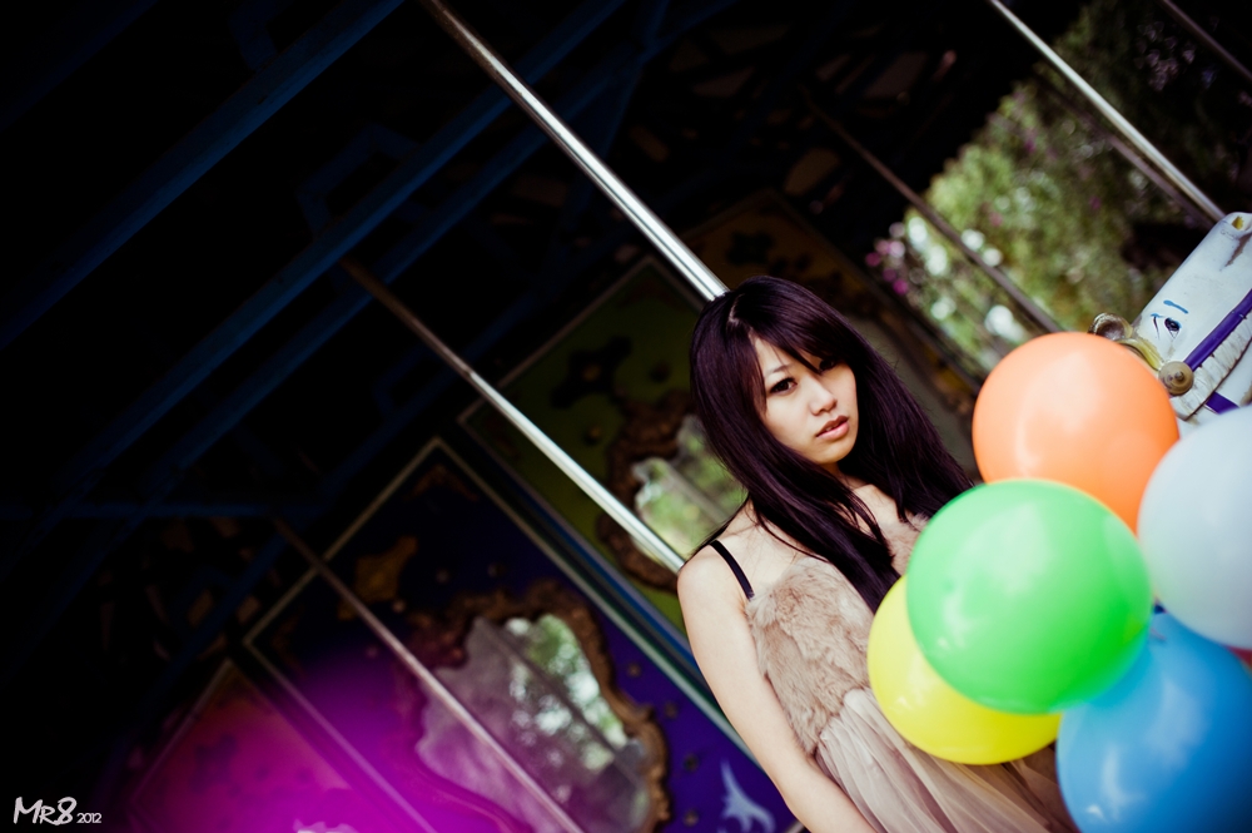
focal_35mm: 50
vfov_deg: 26.9
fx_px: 1737
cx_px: 626
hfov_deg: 39.6
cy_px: 416
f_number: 2
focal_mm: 50
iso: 320
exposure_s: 1/1250
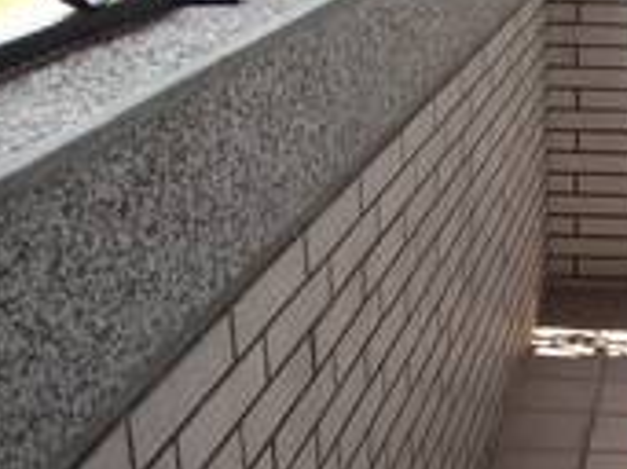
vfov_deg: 19.4
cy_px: 209
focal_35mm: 76
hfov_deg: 24.5
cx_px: 634
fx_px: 1376
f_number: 2.7
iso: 80
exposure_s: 1/241
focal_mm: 6
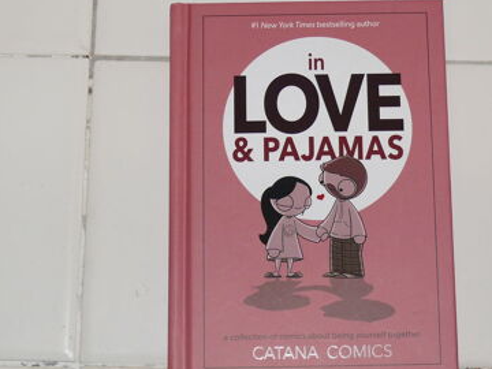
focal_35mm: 100
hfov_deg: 19.6
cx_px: 303
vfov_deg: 14.8
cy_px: 186
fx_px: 1421
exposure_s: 1/30
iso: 100
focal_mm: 12.6
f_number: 3.2
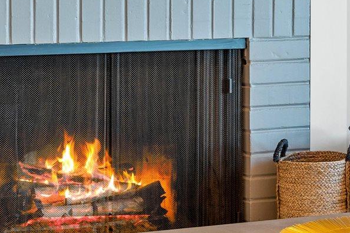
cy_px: -36
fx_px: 1760
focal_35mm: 181
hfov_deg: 11.1
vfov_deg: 7.5
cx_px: 434
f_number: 5
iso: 250
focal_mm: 35
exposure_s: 1/4
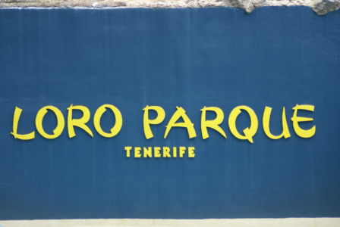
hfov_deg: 11.4
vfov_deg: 7.7
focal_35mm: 180
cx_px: 170
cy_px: 114
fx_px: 1702
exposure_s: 1/200
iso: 160
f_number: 4
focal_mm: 120
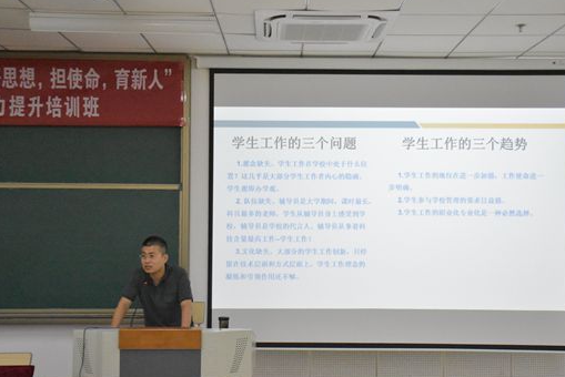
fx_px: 832
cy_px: 188
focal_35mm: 53
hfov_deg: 37.5
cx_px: 293
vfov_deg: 25.6
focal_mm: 30
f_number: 4.8
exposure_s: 1/1000
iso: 10000
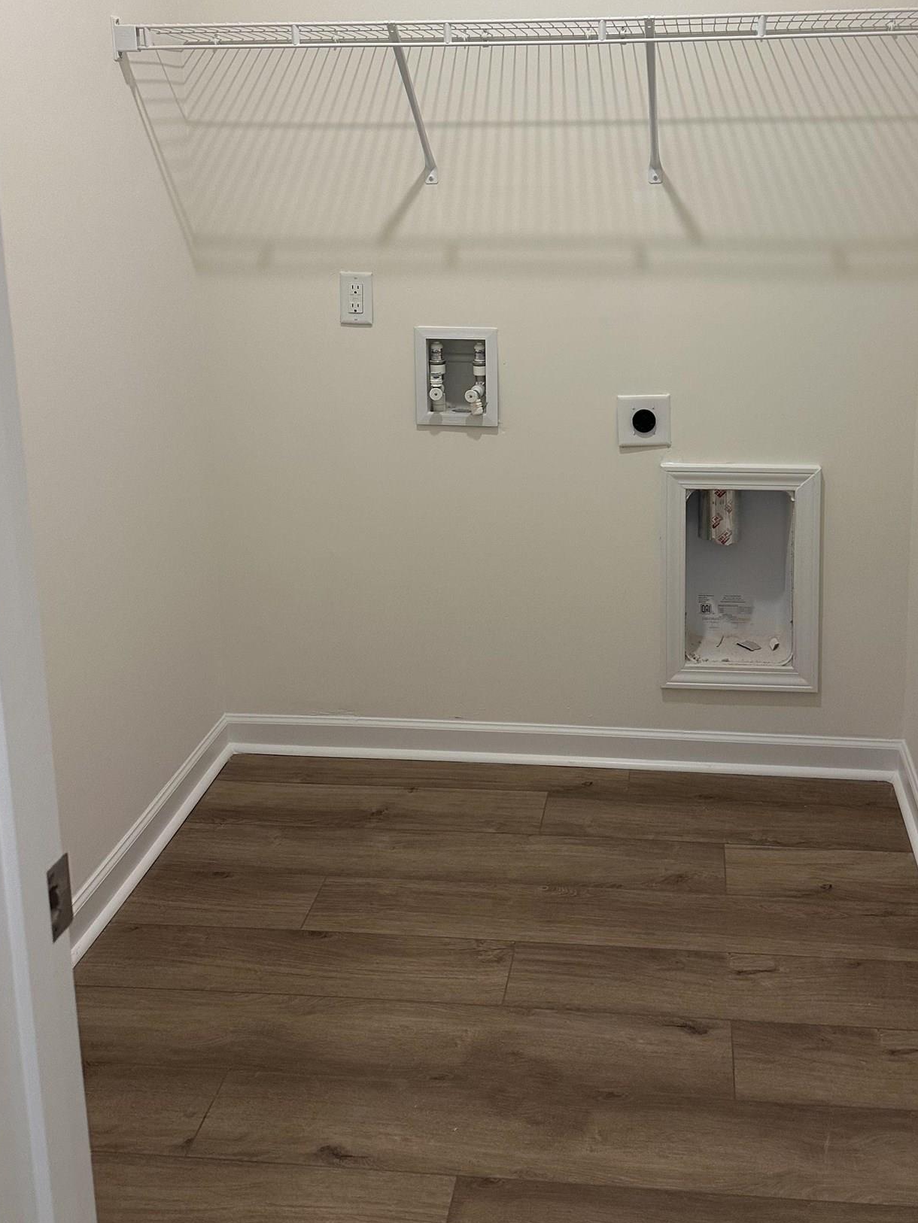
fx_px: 1202
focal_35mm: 34
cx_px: 582
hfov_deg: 41.5
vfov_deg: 52.8
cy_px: 396
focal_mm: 6.86
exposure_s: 1/120
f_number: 1.78
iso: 200
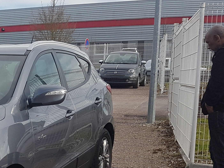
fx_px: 485
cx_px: -83
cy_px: 139
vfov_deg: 19.4
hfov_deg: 22.6
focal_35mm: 75
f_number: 1.7
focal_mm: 4.2
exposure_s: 1/1212
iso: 40
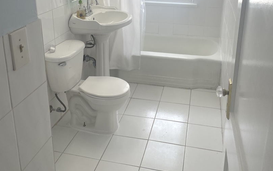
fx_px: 275
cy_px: 24
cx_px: 136
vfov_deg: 33.0
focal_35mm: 37
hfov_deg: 52.7
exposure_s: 1/461
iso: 32
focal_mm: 4.2
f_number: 1.6
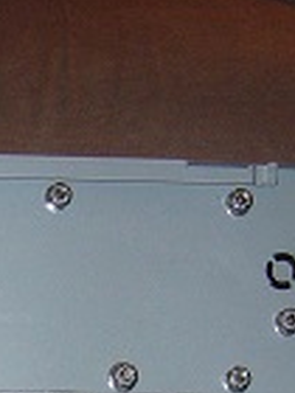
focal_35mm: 160
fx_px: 1818
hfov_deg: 8.9
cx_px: -239
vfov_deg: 11.2
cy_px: 792
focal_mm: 5.8
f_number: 2.8
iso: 100
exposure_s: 1/30
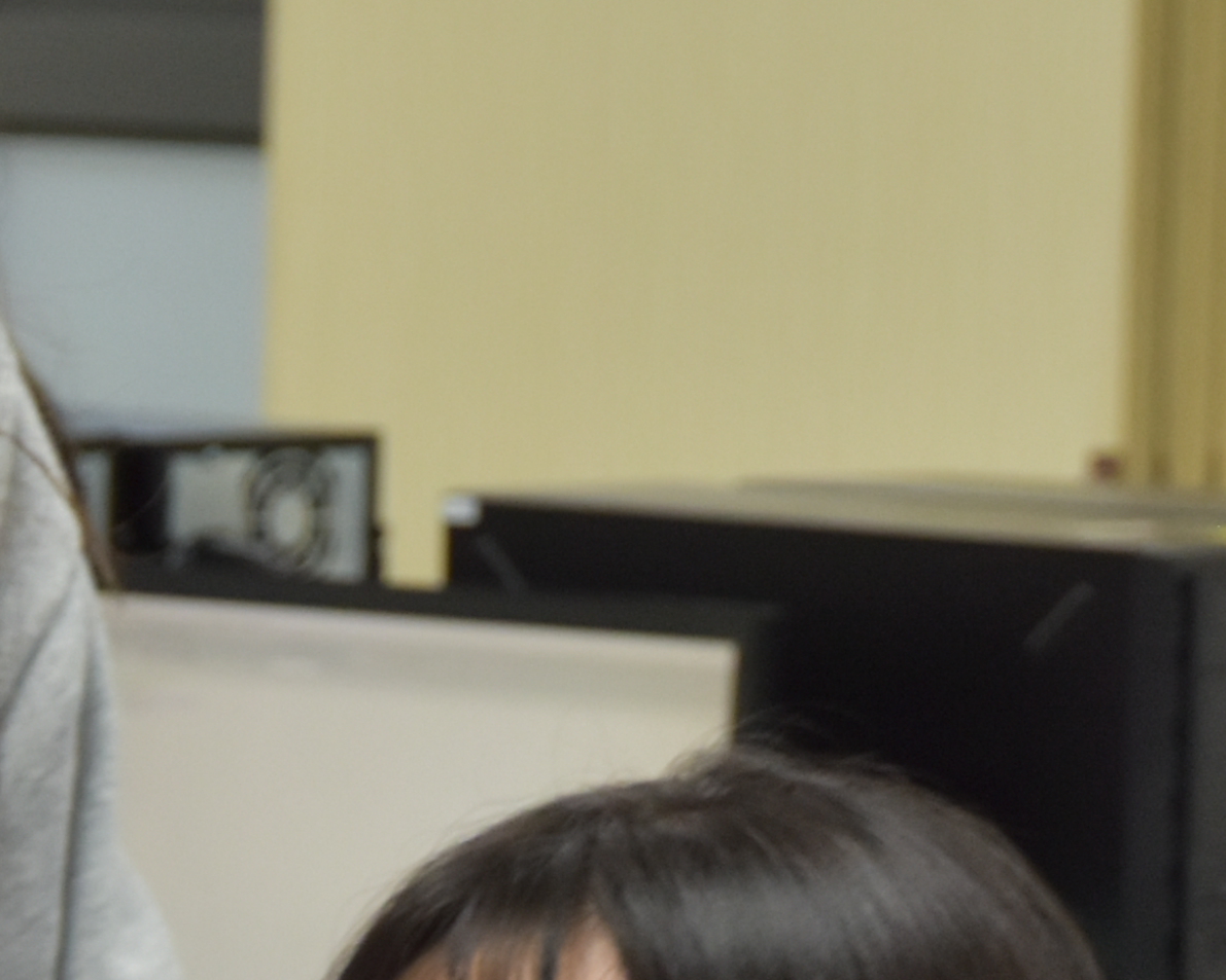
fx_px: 8237
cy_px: 405
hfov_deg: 8.5
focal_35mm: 227
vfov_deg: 6.8
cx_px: 1038
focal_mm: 32
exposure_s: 1/50
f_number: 4.5
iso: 560
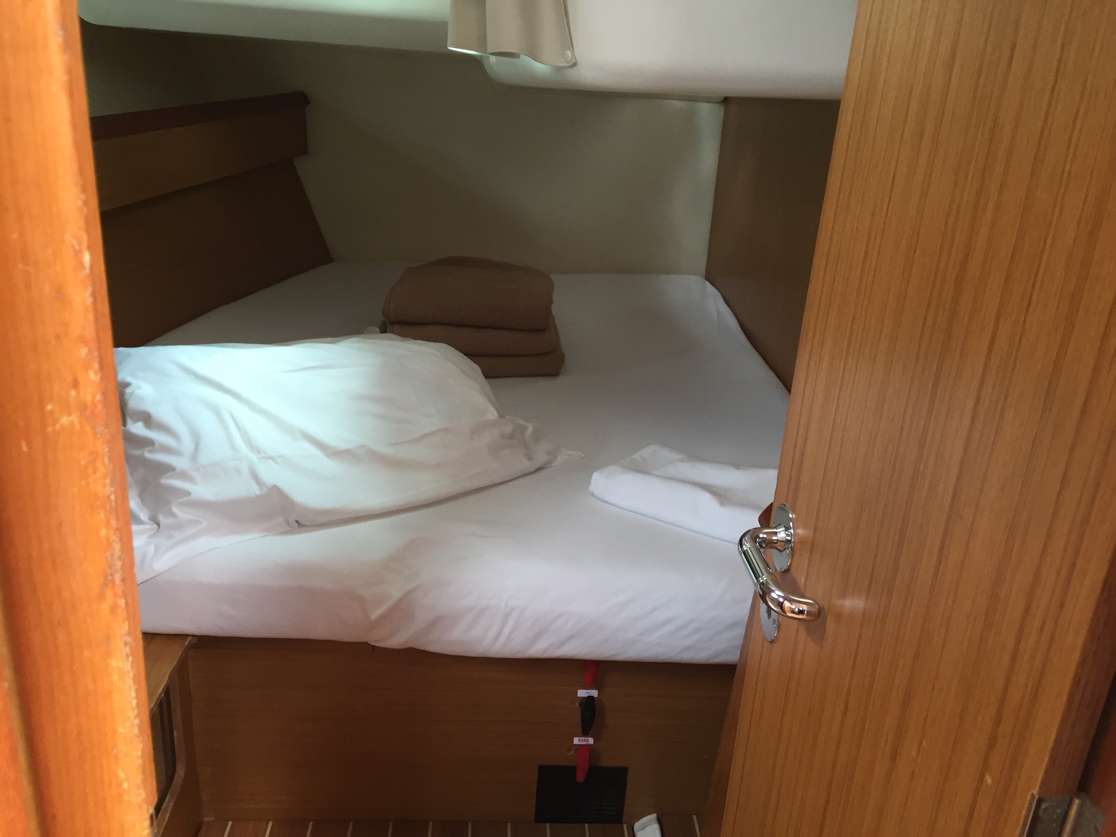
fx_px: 935
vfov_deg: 48.2
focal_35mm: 29
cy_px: 418
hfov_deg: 61.7
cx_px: 558
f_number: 2.2
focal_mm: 4.15
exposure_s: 1/33
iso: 125
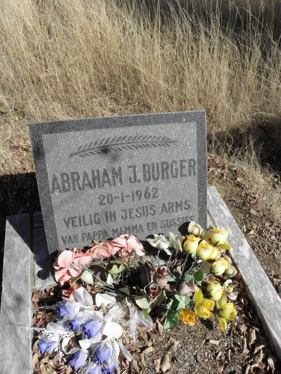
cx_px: 140
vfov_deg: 67.3
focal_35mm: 26
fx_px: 281
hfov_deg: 53.1
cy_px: 187
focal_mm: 4.6
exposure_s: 1/320
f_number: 5.6
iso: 64
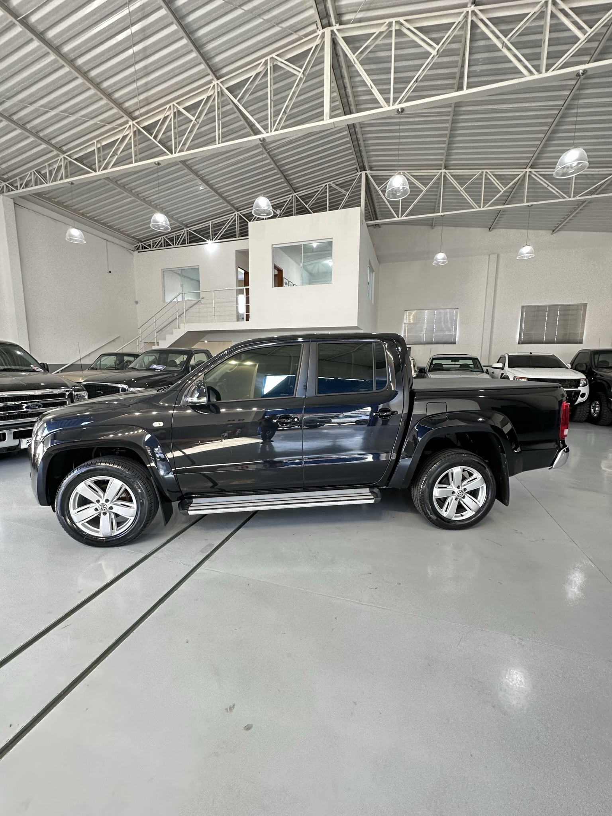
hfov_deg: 85.7
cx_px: 306
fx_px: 330
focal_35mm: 14
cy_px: 408
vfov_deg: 102.1
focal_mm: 2.22
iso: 250
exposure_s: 1/60
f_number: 2.2
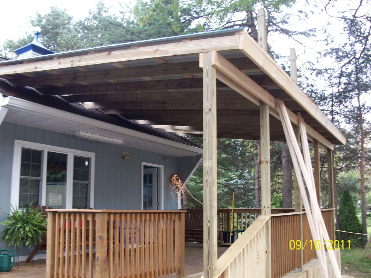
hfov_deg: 54.0
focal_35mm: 34
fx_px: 364
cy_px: 139
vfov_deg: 41.8
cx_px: 186
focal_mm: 5.7
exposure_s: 1/99.7
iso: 64
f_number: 2.8
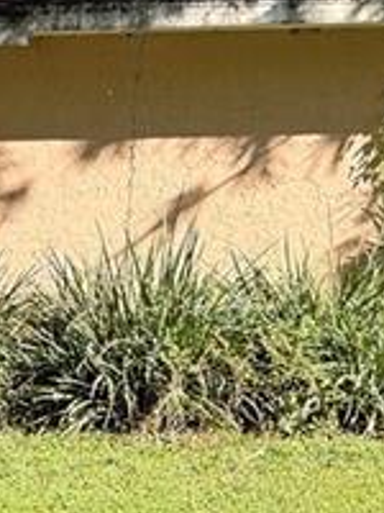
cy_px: 167
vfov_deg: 13.7
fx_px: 2130
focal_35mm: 144
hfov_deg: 9.4
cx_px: -453
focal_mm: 6.76
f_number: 1.78
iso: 80
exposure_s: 1/822
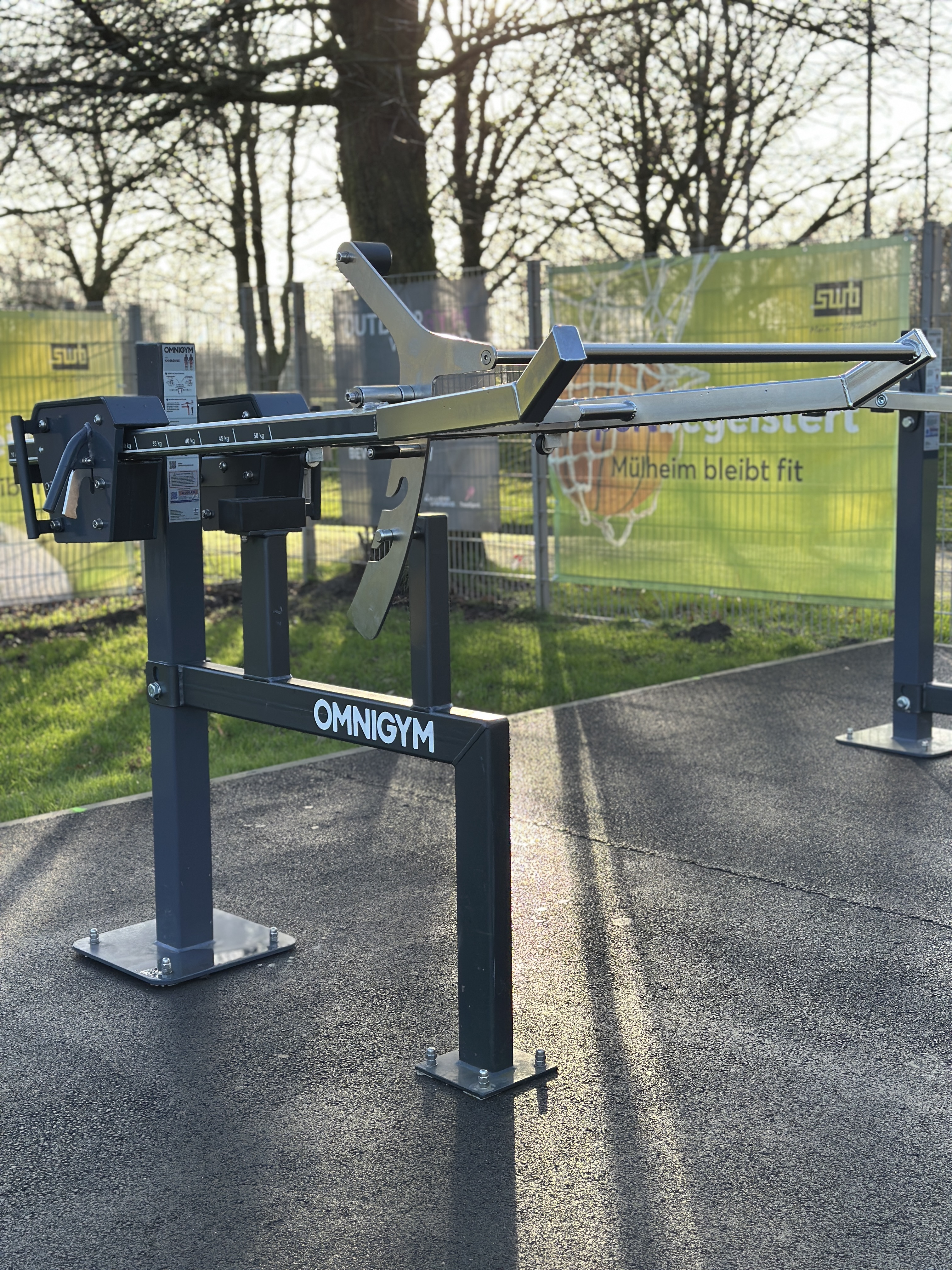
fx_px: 1760
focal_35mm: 48
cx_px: 476
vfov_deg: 39.7
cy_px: 635
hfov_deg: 30.3
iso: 80
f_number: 1.78
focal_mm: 6.86
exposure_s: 1/1050
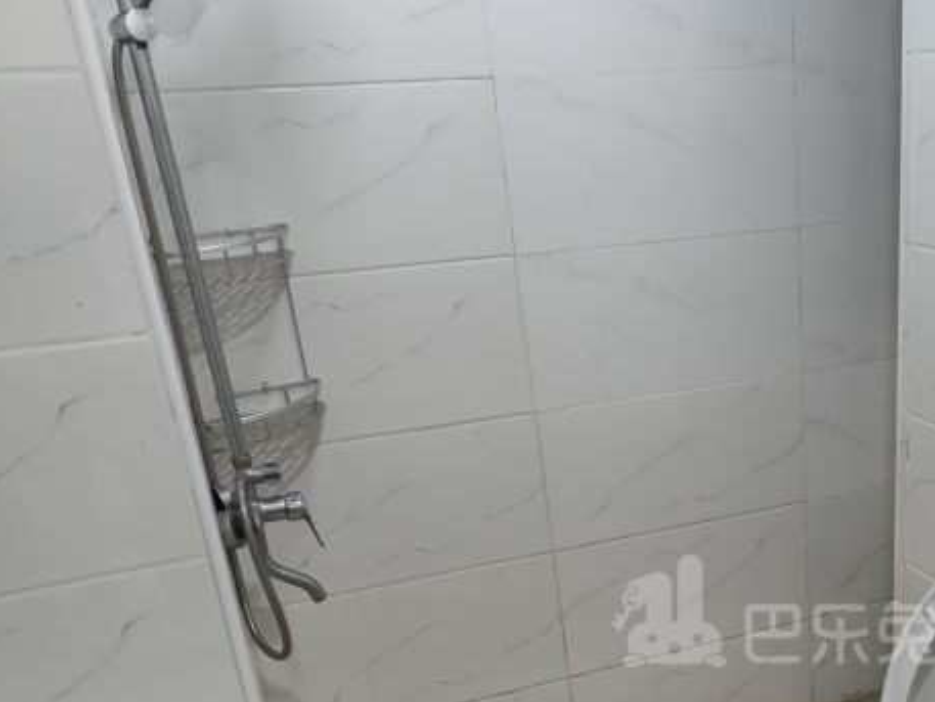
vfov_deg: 32.9
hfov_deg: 42.4
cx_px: 775
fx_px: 1135
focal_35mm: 42
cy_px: 612
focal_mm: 6.78
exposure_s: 1/100
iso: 271
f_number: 1.85
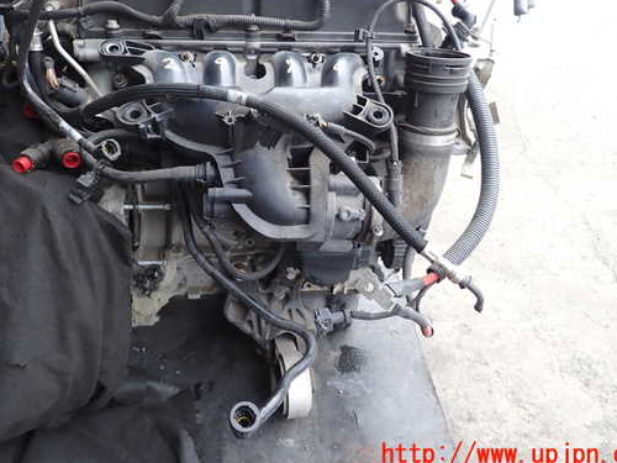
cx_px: 290
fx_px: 535
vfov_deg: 46.6
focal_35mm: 30
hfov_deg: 59.9
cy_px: 193
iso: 100
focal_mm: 4.5
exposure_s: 1/250
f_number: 2
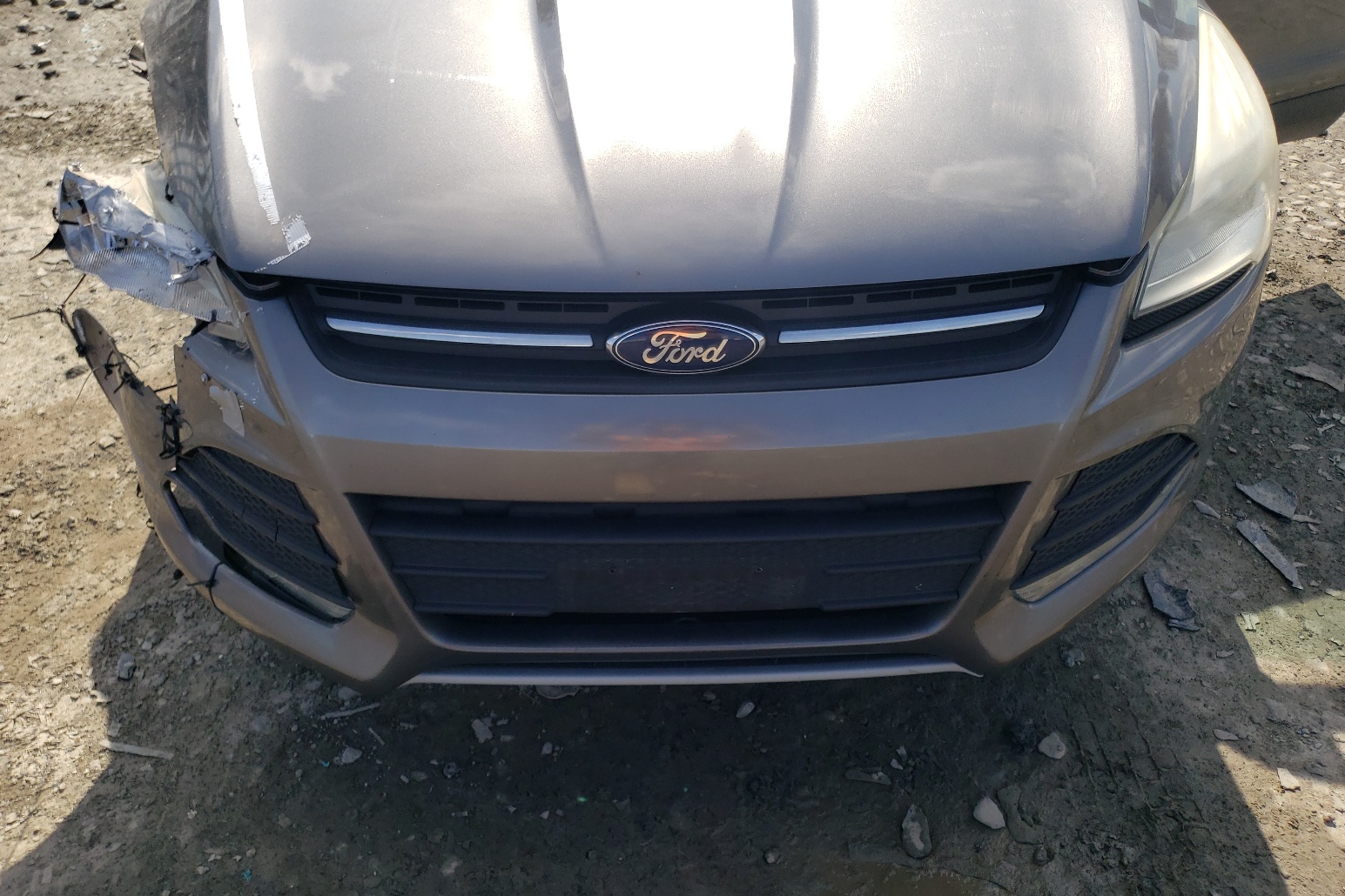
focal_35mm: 28
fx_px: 1046
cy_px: 419
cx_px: 671
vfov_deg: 46.4
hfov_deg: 65.5
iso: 50
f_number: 1.5
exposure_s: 1/2500
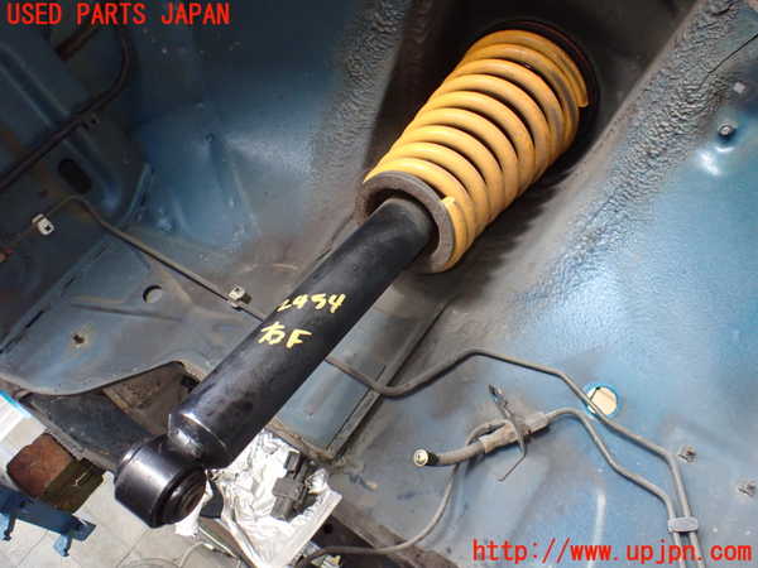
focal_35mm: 30
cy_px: 284
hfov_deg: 60.0
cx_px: 379
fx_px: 657
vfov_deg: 46.8
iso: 800
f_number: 2.3
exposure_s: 1/80
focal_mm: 5.4
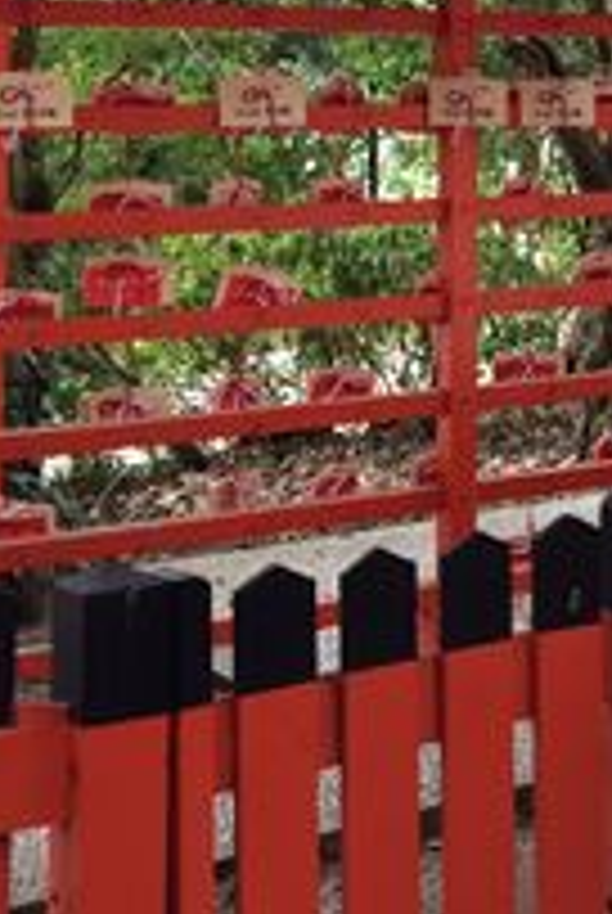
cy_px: 59
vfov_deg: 22.2
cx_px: 936
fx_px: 2262
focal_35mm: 89
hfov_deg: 14.3
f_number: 2.2
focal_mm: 4.15
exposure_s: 1/30
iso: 64
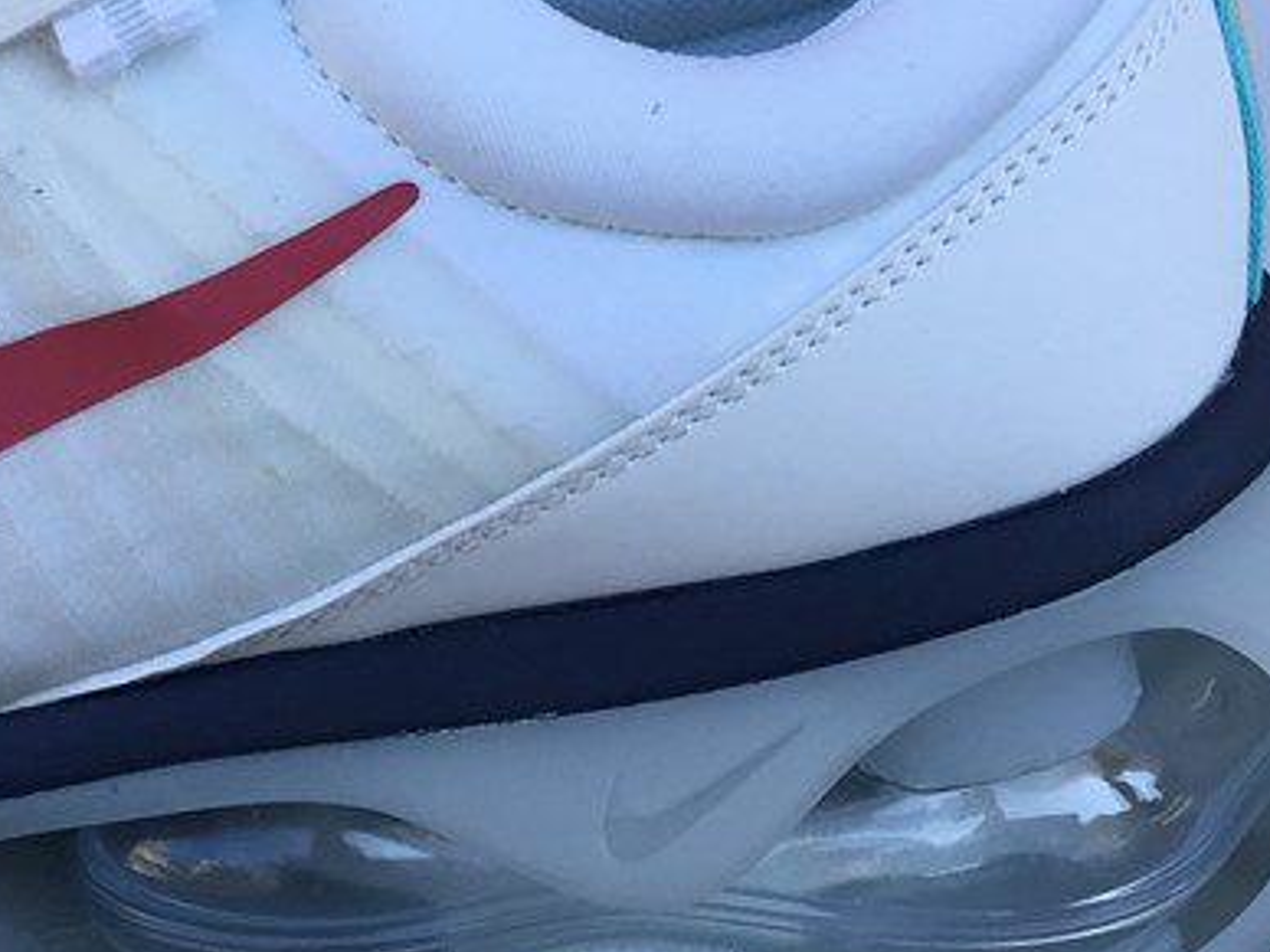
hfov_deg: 27.0
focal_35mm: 72
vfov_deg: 20.3
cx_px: 543
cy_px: 260
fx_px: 2642
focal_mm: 3.3
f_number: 2.4
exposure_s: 1/426
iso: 25
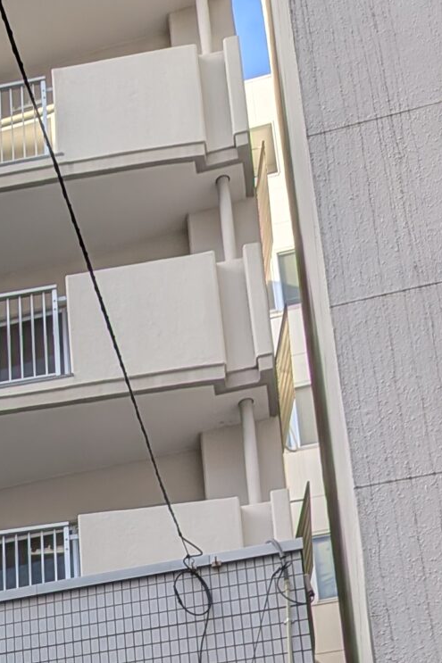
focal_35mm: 86
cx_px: -319
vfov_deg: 20.9
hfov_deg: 14.3
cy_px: 921
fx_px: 1584
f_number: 1.7
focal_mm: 4.53
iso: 28
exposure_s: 1/807
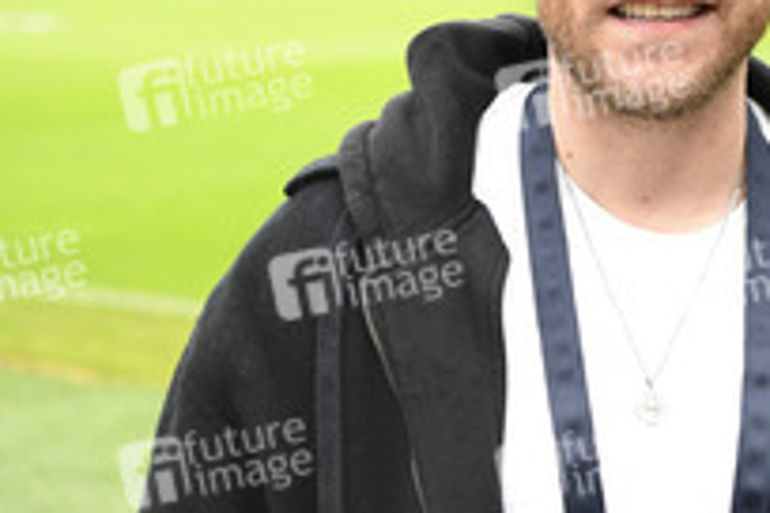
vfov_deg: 12.9
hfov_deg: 19.0
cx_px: 644
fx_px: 2267
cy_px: 181
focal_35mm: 106
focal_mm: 48
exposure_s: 1/1600
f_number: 3.2
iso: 800
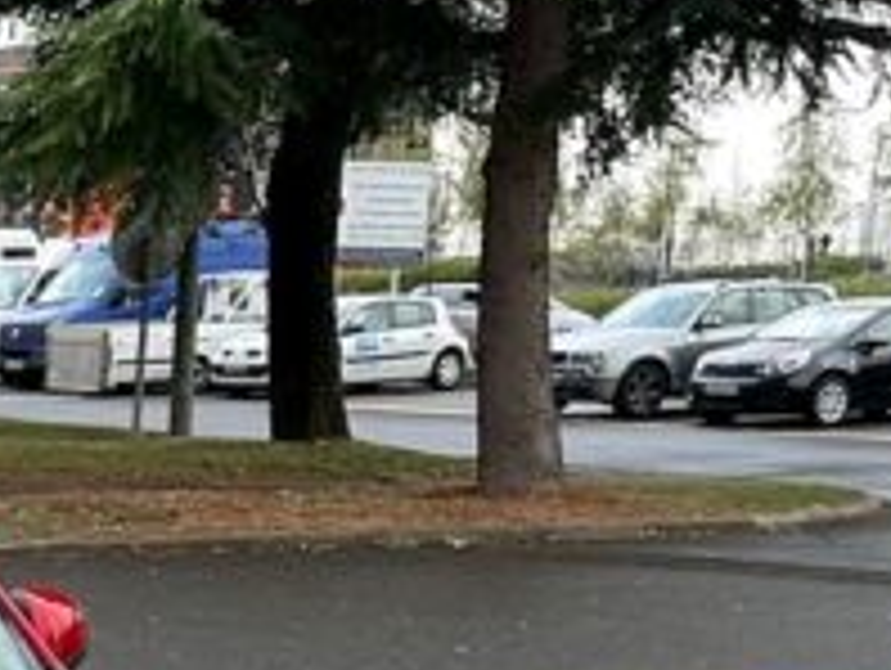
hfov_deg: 16.8
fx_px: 2706
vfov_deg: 13.8
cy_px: 778
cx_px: -482
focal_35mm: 105
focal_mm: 4.2
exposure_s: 1/121
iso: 64
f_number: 1.6
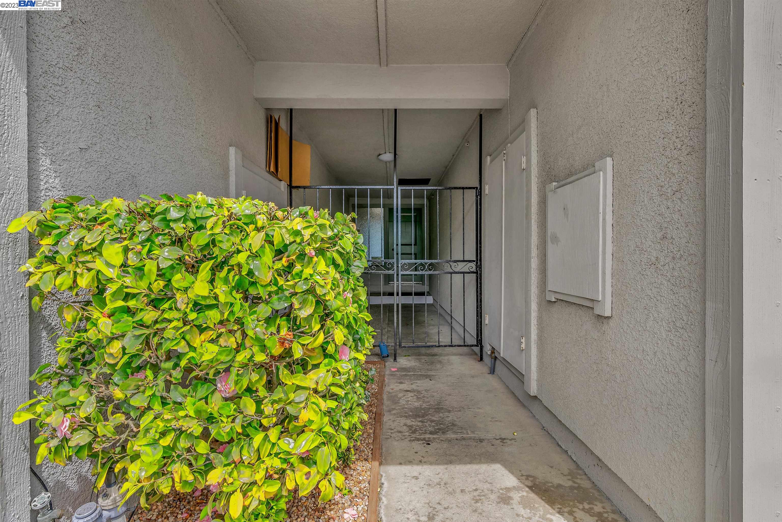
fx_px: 369
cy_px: 261
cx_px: 391
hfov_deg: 93.3
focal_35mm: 17
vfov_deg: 70.5
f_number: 9
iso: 80
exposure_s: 1/60
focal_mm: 17
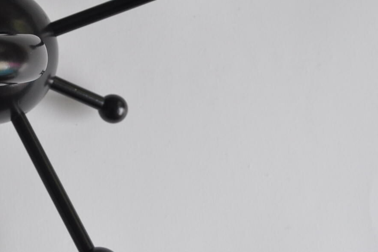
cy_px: 45
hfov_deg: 32.3
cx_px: 40
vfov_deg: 22.6
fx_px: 619
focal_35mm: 59
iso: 400
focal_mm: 18
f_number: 5.6
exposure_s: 1/125
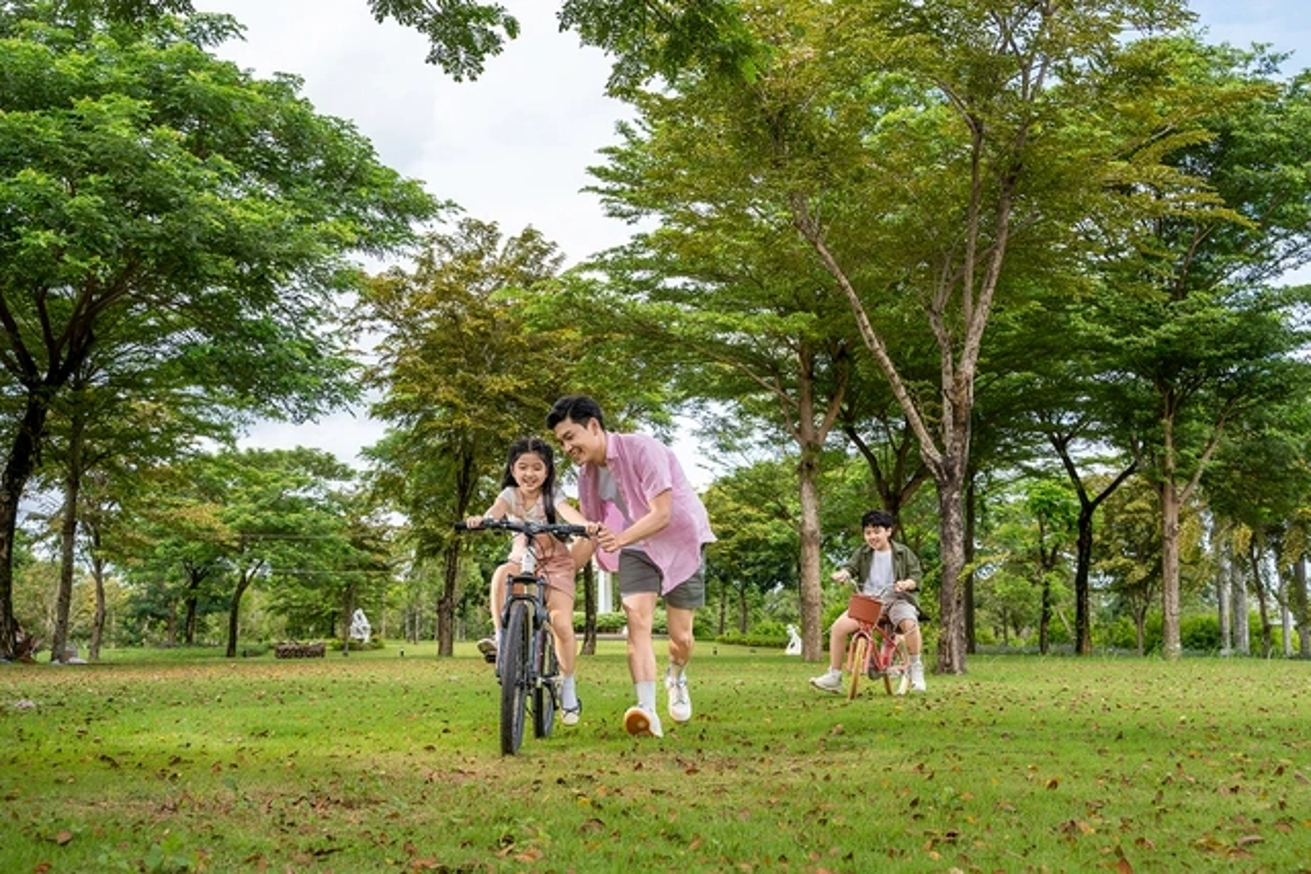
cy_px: 437
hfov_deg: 49.5
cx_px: 656
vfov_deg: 34.2
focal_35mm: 39
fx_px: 1420
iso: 200
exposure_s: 1/400
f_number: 5
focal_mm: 39
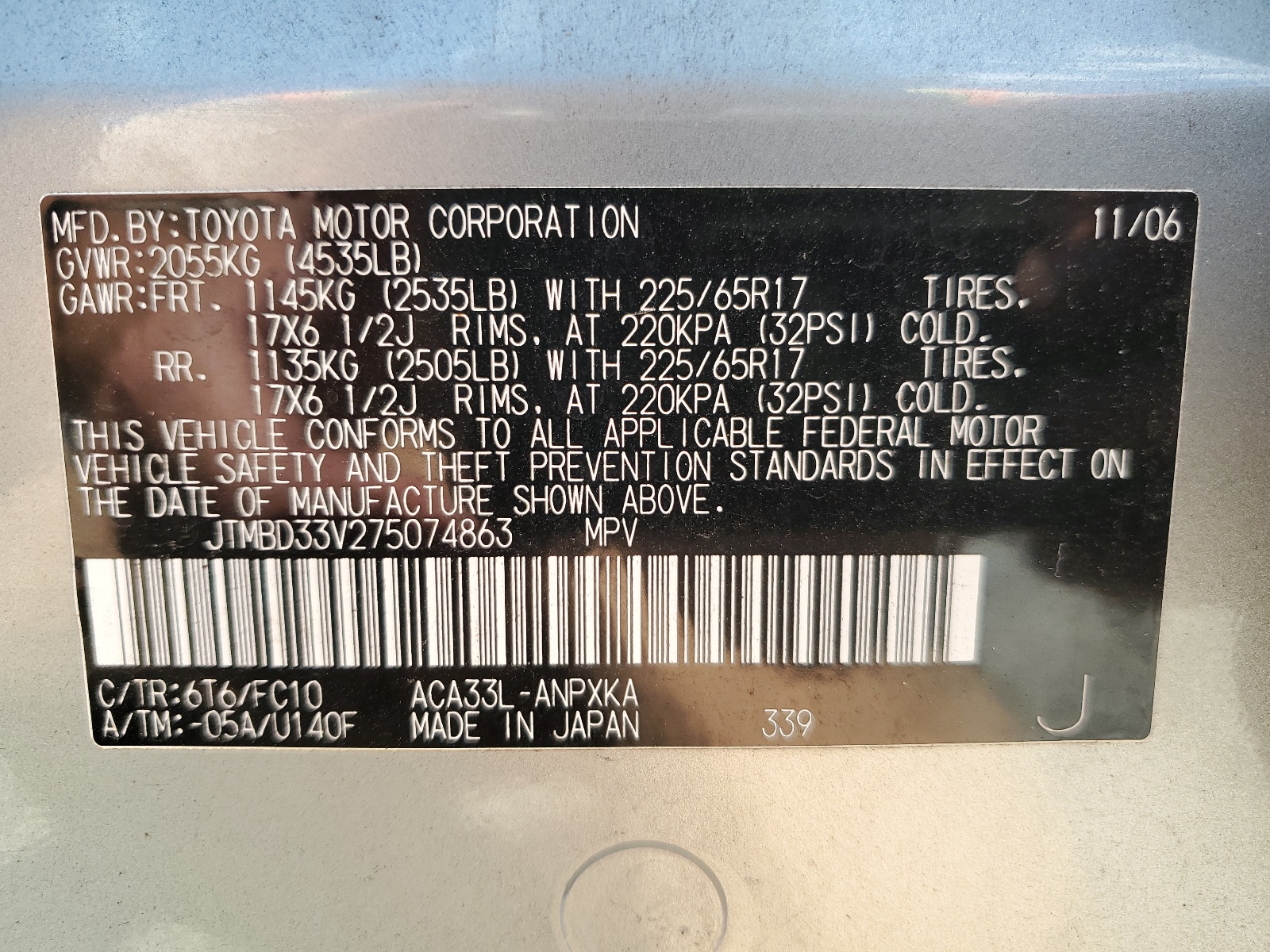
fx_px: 954
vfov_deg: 53.1
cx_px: 635
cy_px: 476
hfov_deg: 67.3
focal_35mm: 26
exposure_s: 1/357
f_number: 1.5
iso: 50
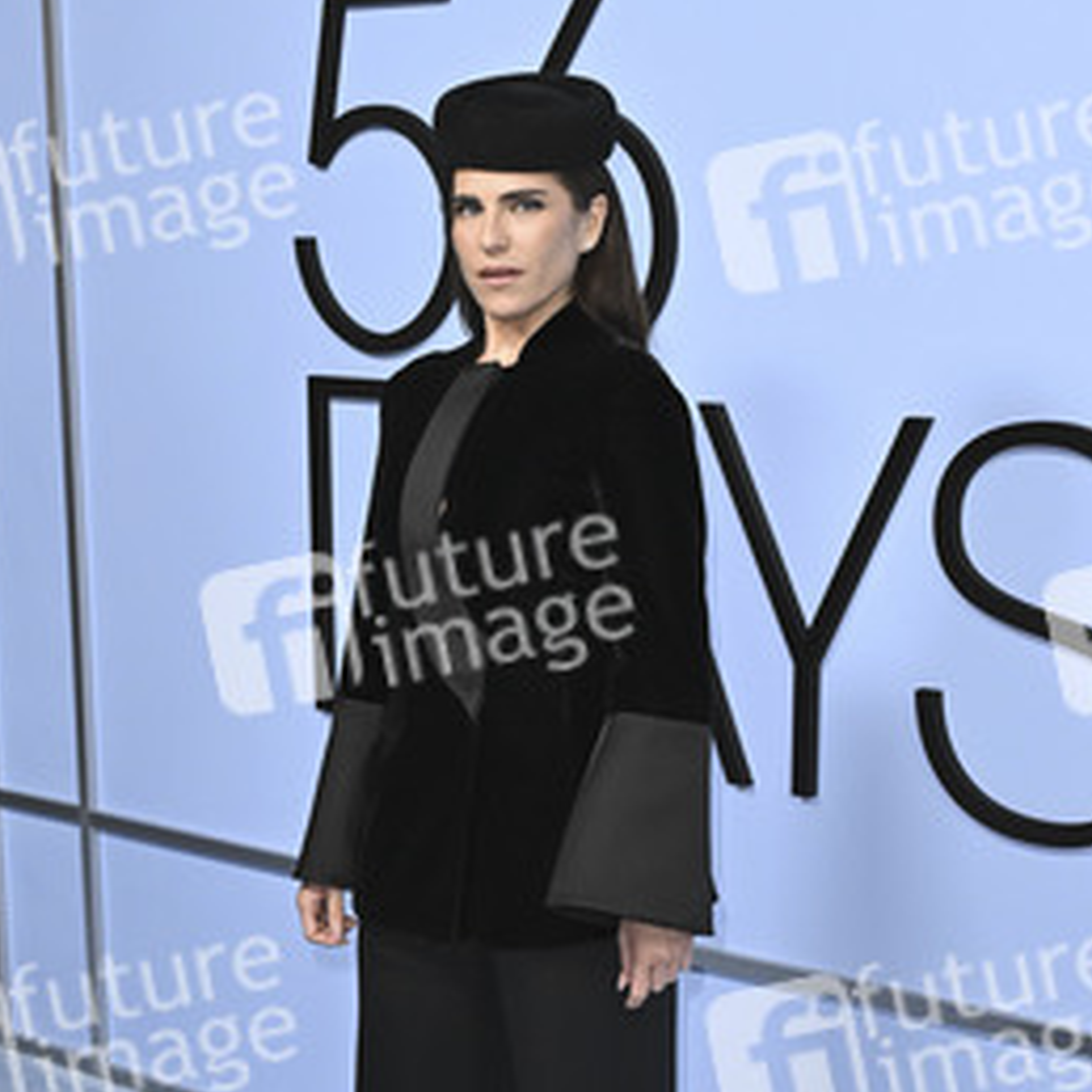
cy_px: 826
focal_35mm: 72
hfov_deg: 24.0
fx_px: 2570
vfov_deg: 23.7
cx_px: 540
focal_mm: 37
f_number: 5.6
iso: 1600
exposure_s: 1/320
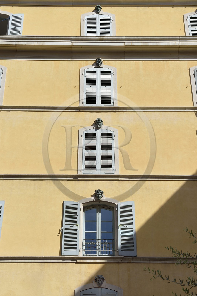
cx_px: 98
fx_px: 493
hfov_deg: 22.6
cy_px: 148
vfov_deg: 33.4
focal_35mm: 60
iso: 200
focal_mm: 60
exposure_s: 1/200
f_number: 14
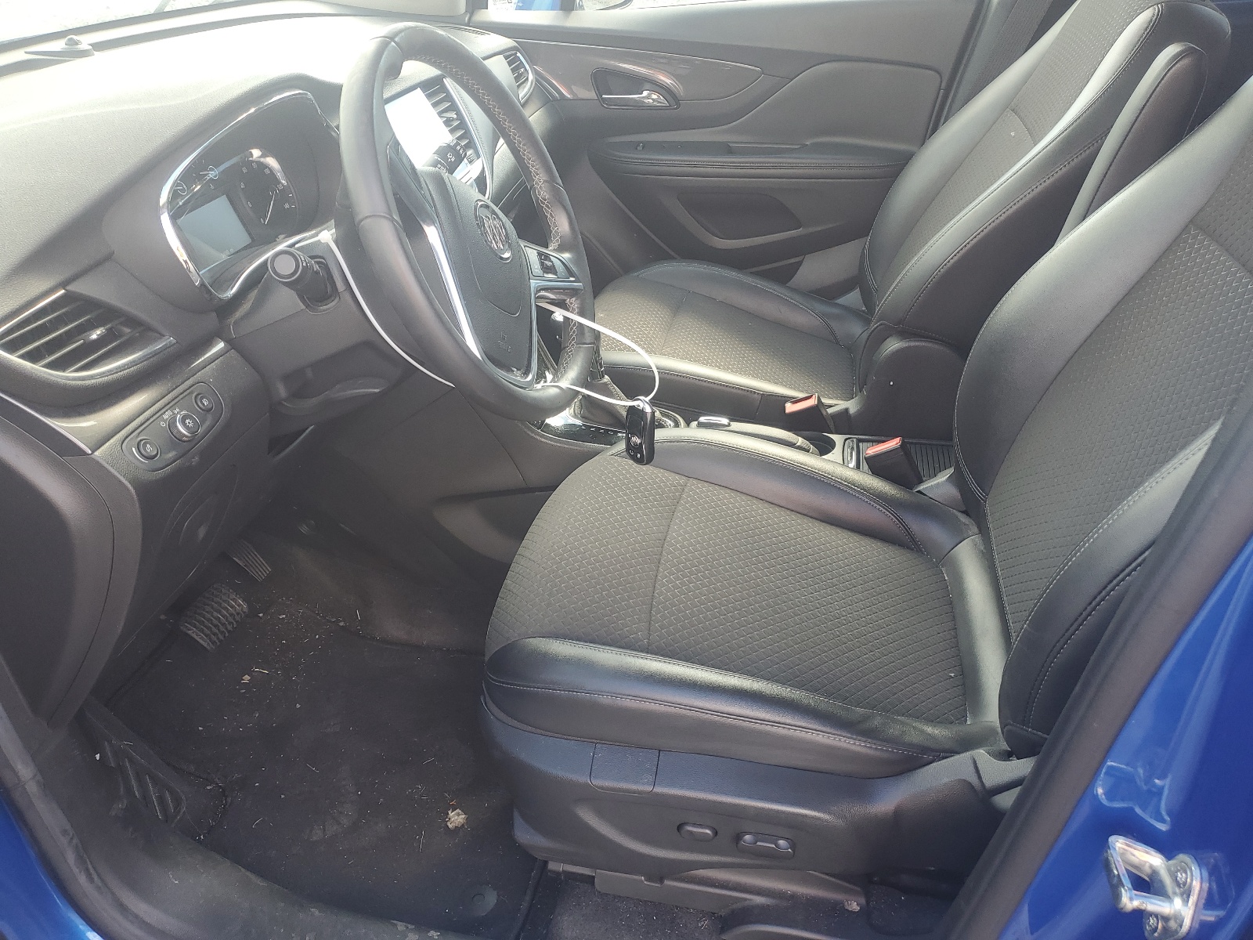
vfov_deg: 53.1
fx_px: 941
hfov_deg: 67.3
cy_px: 470
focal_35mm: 26
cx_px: 626
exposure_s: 1/125
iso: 50
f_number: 1.5
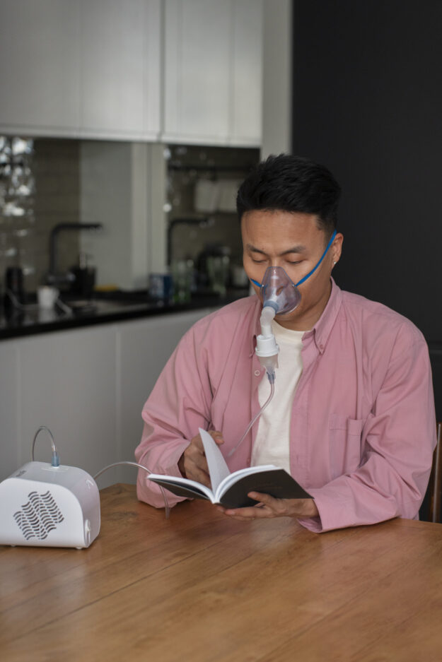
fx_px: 1344
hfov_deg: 18.7
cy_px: 331
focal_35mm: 73
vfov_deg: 27.7
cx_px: 221
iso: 1000
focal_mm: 73
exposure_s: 1/320
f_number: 2.8
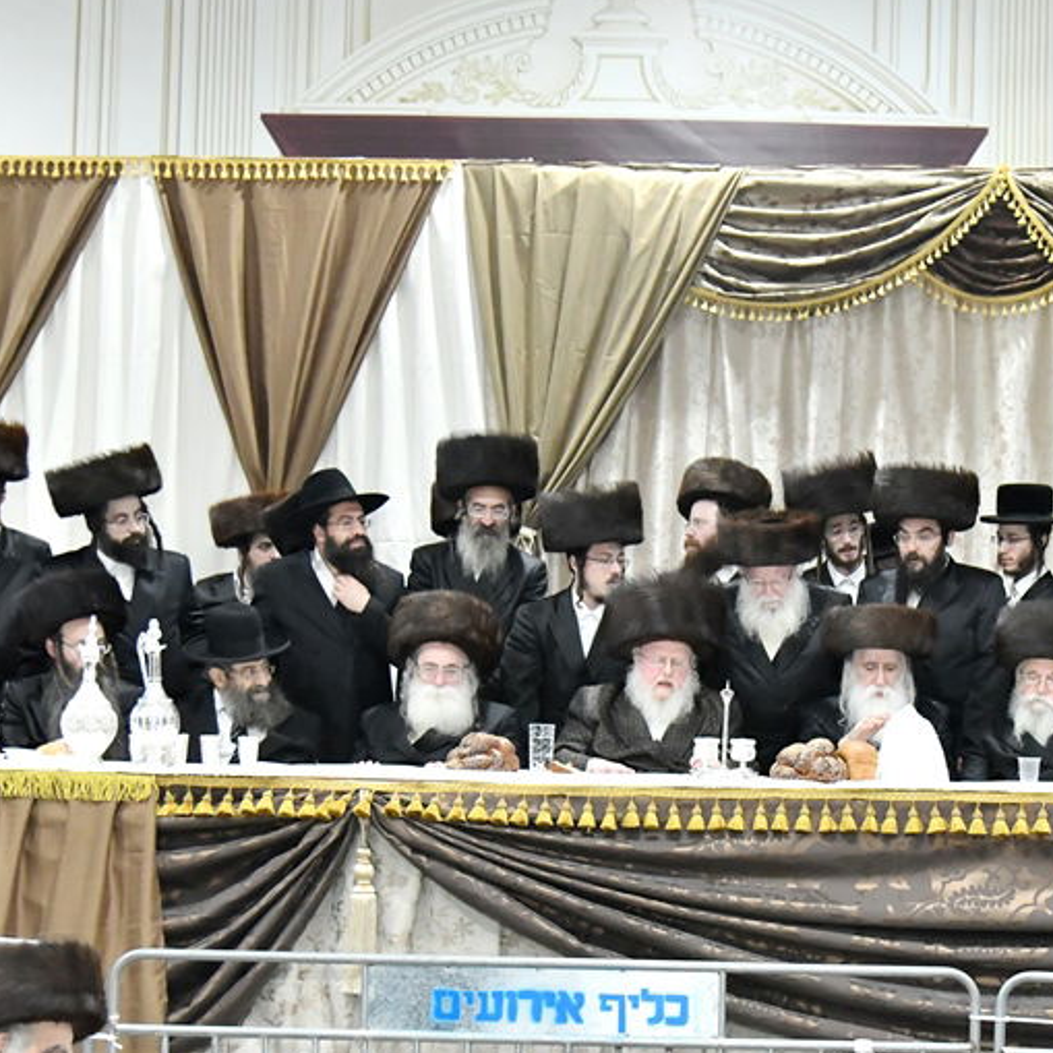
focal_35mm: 65
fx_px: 2237
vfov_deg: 26.4
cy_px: 680
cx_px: 751
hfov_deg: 26.2
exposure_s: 1/250
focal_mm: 38
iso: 5000
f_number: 4.5
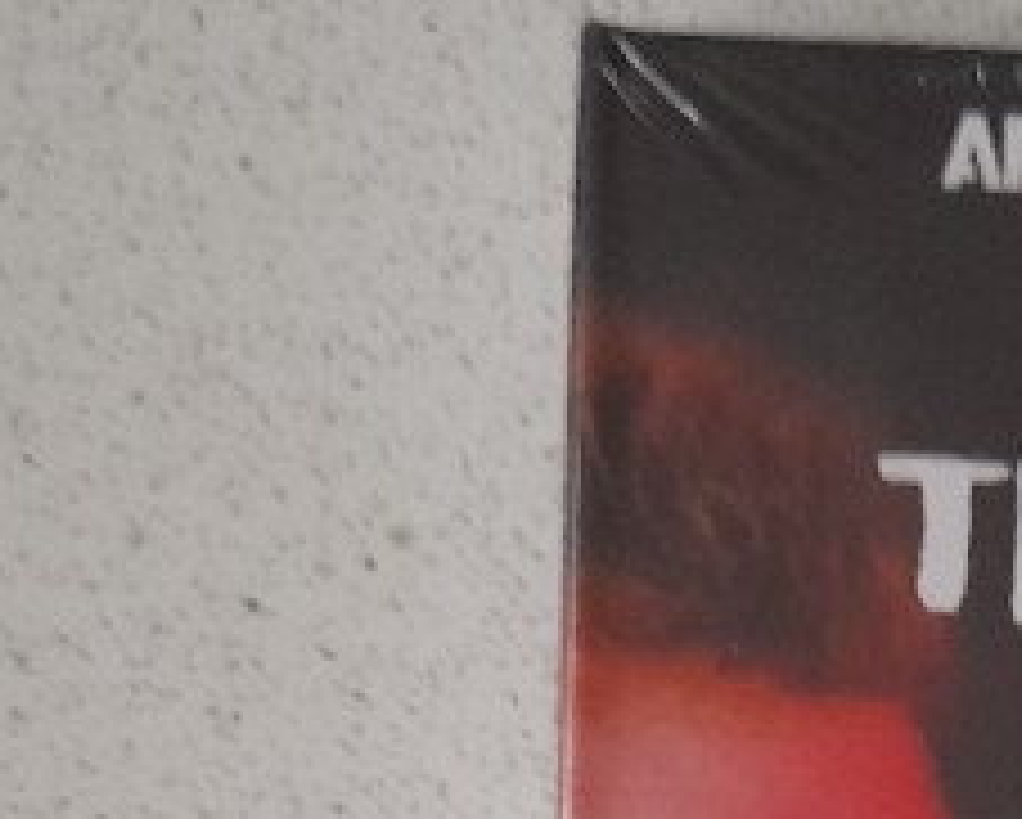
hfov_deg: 21.2
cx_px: 1099
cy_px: 1170
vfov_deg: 16.5
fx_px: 2604
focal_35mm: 86
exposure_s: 1/25
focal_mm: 4.6
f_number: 2
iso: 400
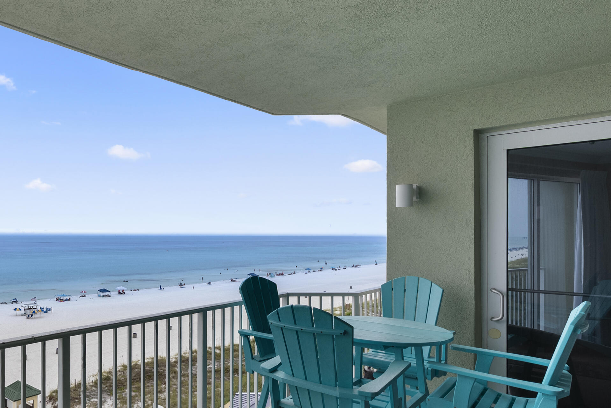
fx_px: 424
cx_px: 149
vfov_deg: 51.0
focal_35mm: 25
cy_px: 243
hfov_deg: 66.8
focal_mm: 16
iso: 320
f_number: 8
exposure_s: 1/125
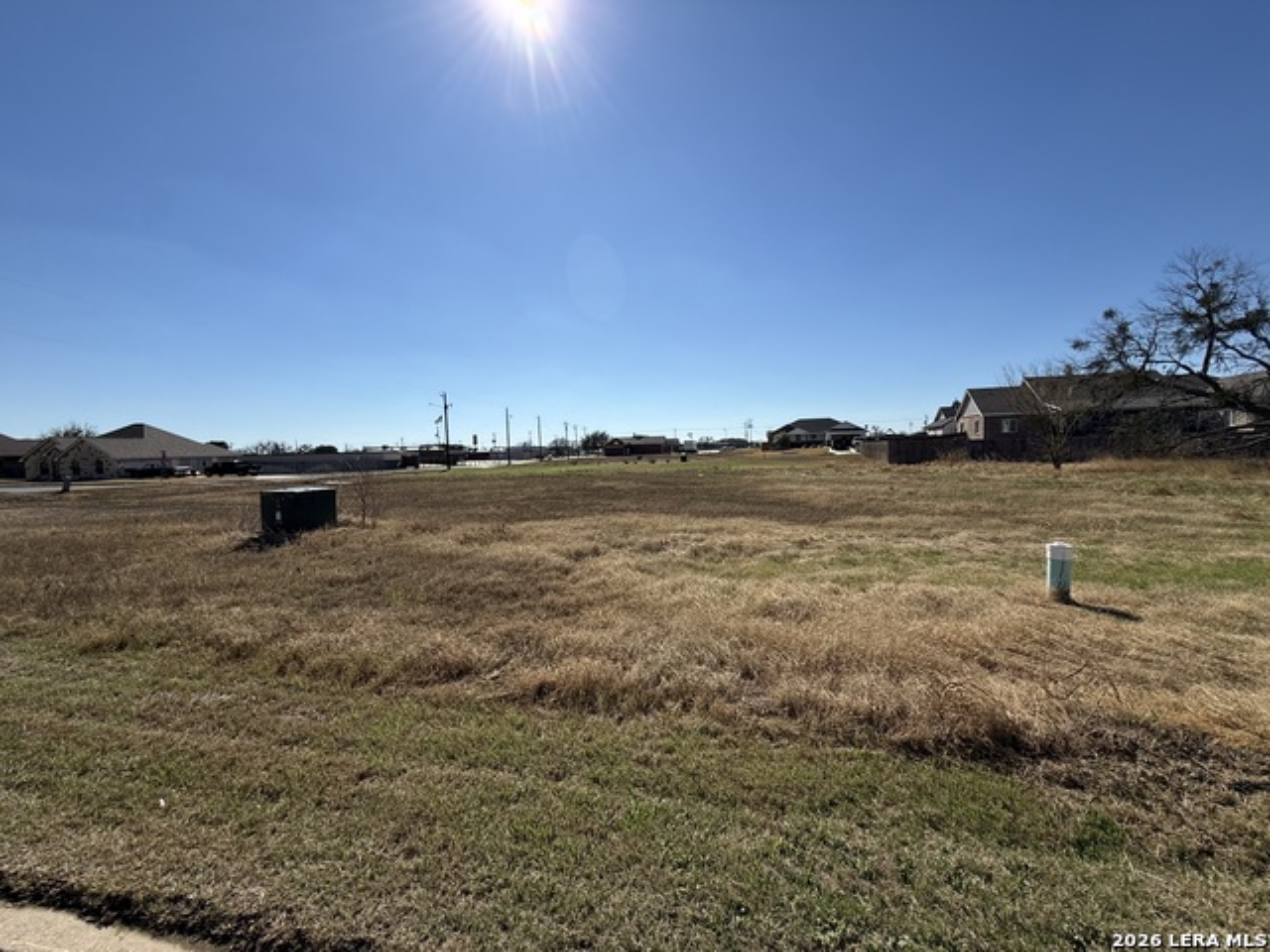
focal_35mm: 14
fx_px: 514
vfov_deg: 85.7
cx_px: 635
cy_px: 476
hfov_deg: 102.1
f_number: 2.2
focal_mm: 2.22
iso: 50
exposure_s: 1/5155
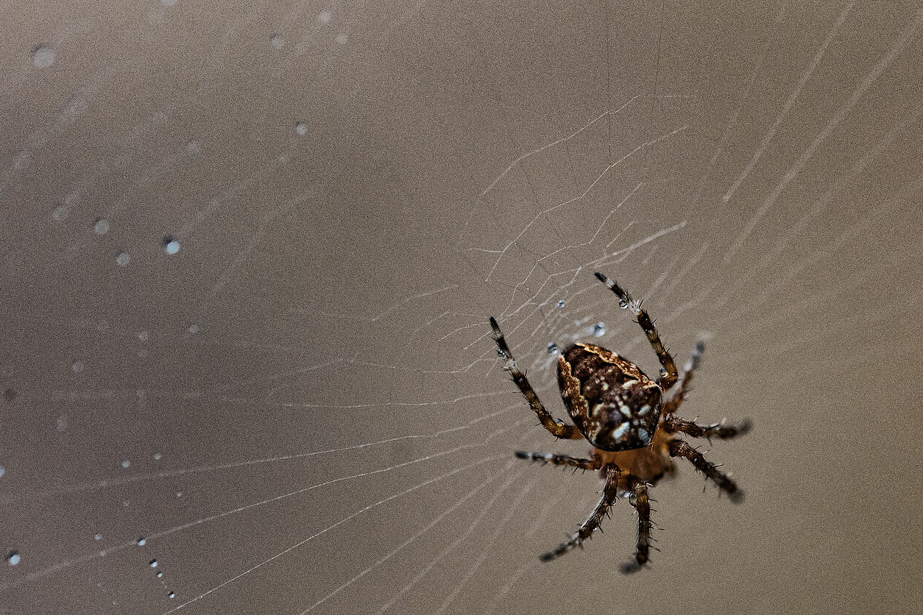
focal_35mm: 201
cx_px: 509
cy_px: 424
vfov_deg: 6.8
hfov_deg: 10.2
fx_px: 5153
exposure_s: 1/1000
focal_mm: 105
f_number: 5.6
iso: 800
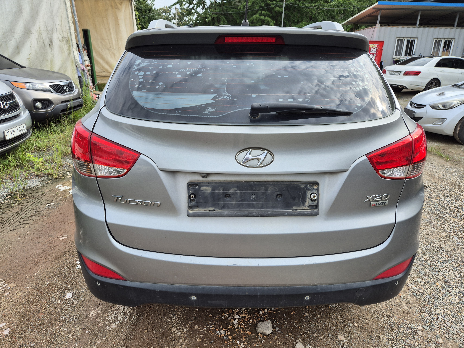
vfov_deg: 58.9
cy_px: 174
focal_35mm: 23
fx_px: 308
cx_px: 232
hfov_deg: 73.9
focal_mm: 5.4
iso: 25
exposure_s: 1/728
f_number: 1.8
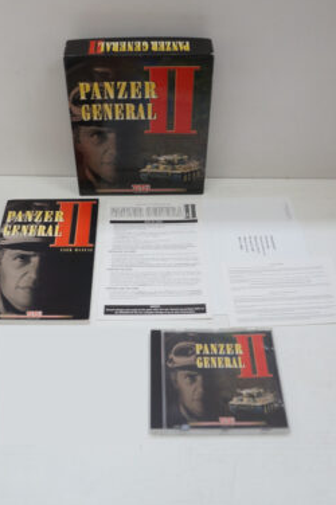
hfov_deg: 36.8
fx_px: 505
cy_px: 210
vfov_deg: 52.9
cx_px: 163
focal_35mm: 36
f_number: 4.5
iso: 640
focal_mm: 20
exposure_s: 1/60
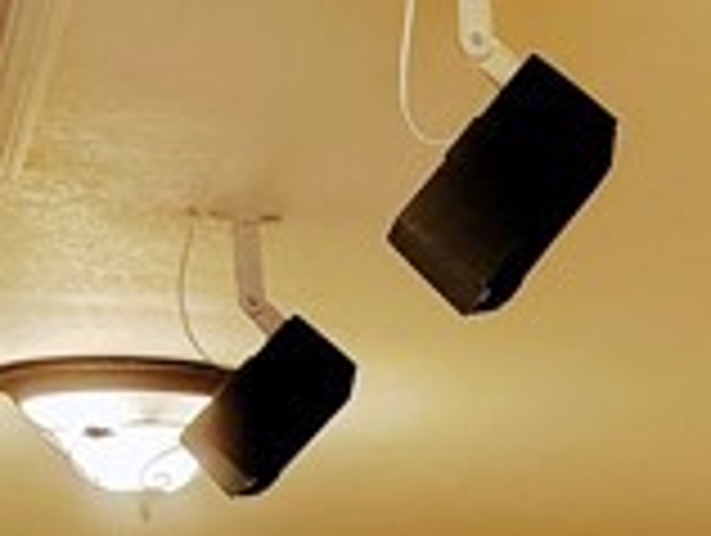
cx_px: 1325
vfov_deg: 8.3
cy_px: 1513
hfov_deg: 11.7
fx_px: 3188
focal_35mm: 155
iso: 1634
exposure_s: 1/30
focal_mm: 5.56
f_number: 1.8
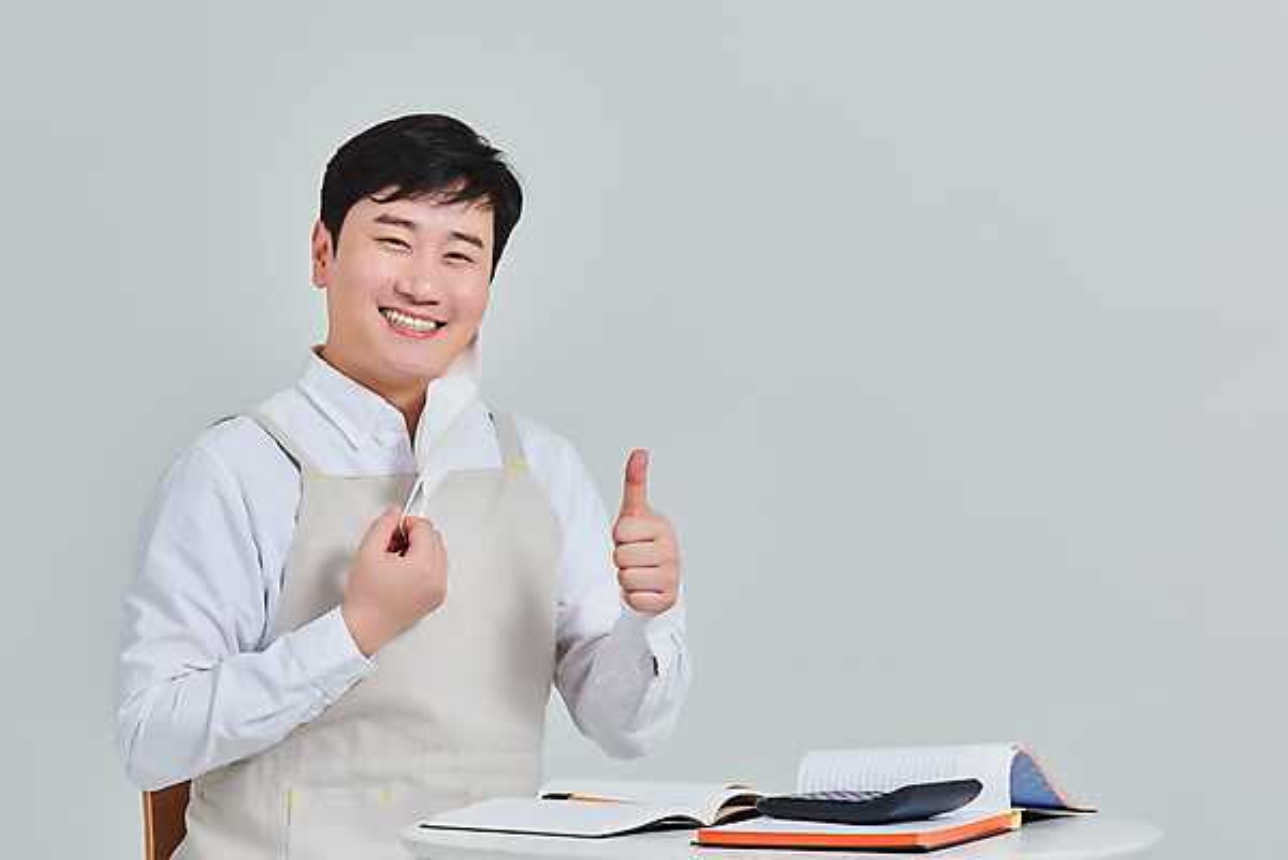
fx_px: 4653
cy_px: 430
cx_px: 644
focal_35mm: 130
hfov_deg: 15.8
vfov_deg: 10.6
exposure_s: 1/125
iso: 100
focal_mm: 130
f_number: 14
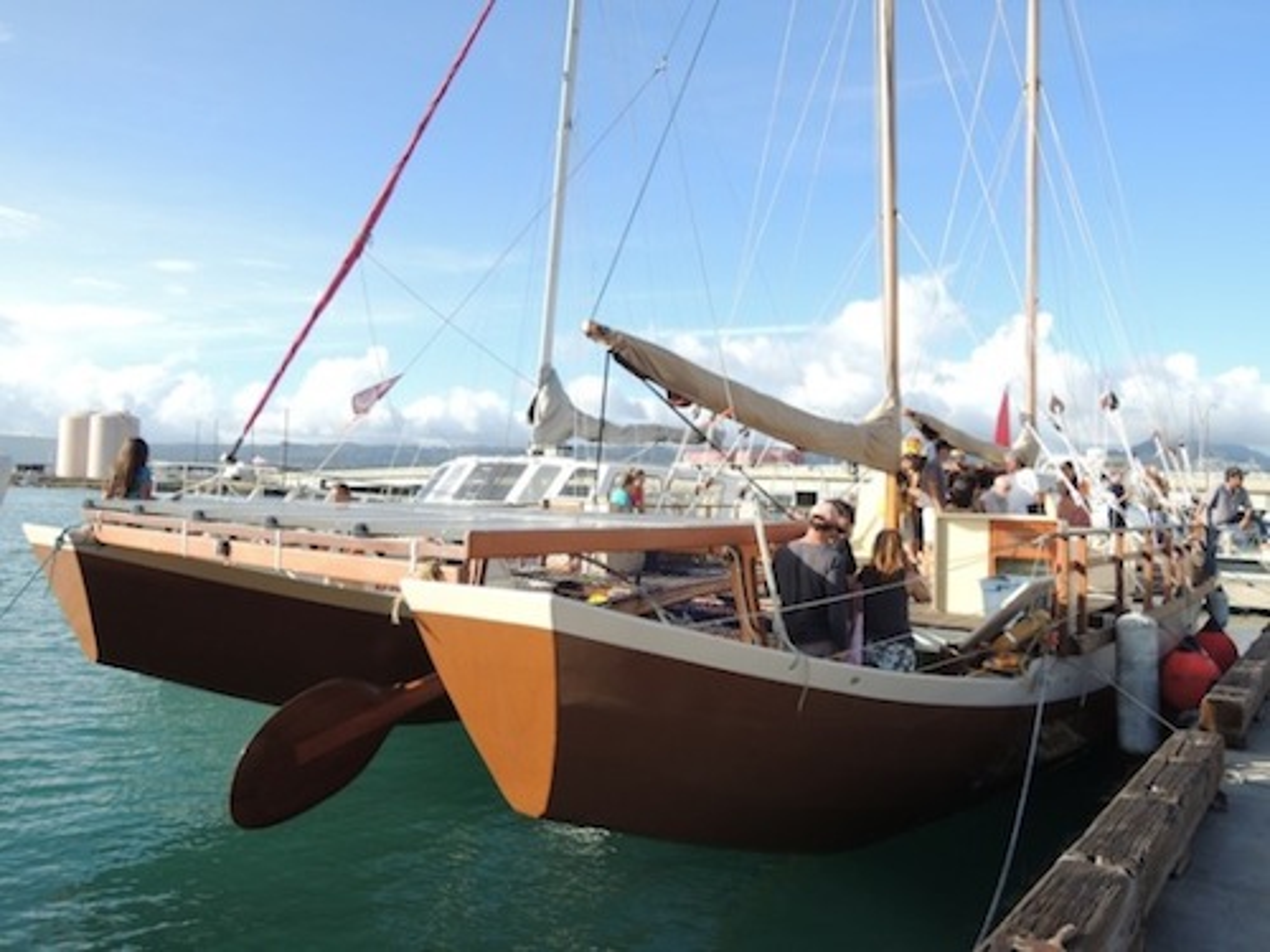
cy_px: 476
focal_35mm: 24
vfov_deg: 56.8
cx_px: 635
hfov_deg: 71.6
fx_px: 881
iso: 100
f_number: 2.8
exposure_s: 1/800
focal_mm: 4.3
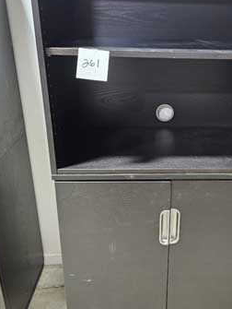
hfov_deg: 38.8
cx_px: 172
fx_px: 321
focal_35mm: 36
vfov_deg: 51.1
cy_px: 131
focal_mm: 6.3
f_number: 1.7
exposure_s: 1/40
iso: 640
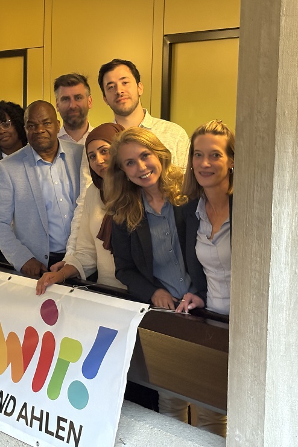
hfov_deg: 18.3
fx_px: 906
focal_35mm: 73
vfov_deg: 27.7
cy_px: 222
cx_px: 25
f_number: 1.6
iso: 250
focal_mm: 5.96
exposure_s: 1/25
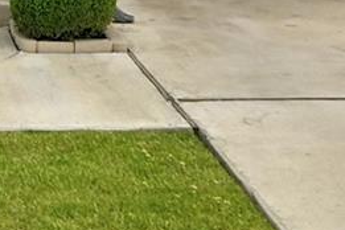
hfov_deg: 17.4
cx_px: -110
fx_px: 1054
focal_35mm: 110
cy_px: -266
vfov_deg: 11.0
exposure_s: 1/320
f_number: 10
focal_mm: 14
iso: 400
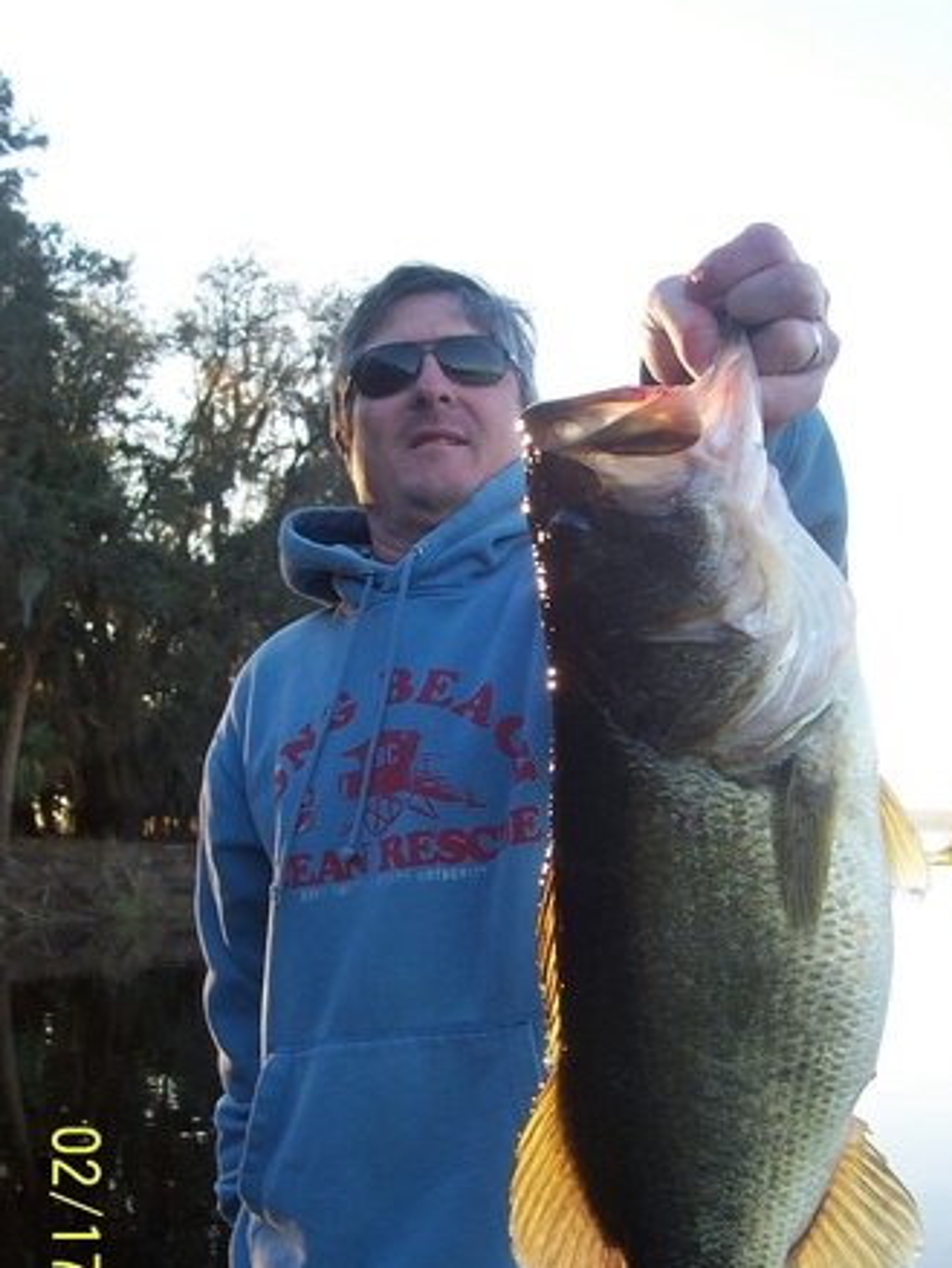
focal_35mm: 45
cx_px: 509
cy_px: 754
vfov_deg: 41.9
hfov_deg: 32.2
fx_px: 1648
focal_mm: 5.6
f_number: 2.8
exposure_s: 1/180
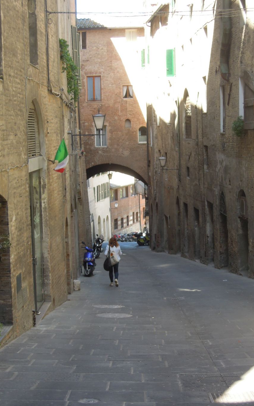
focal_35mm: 66
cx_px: 133
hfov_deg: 19.7
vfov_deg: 31.1
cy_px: 204
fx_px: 731
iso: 180
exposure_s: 1/100
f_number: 4.2
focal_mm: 11.1
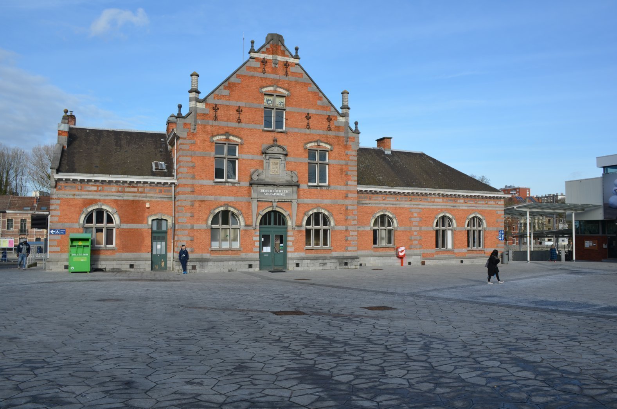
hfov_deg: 67.5
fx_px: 462
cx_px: 308
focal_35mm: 27
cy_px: 204
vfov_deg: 47.8
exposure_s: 1/250
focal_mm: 18
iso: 110
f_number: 8
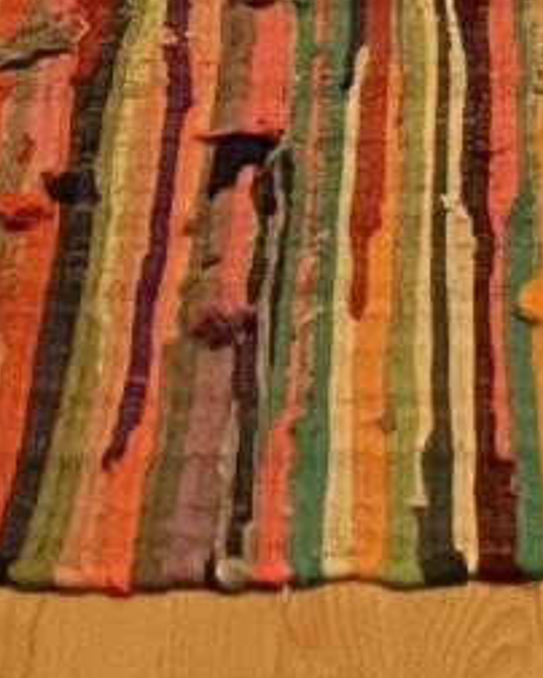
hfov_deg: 7.1
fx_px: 4354
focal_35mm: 217
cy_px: -1743
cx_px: 398
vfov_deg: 7.3
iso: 100
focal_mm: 3.99
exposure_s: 1/60
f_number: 1.8
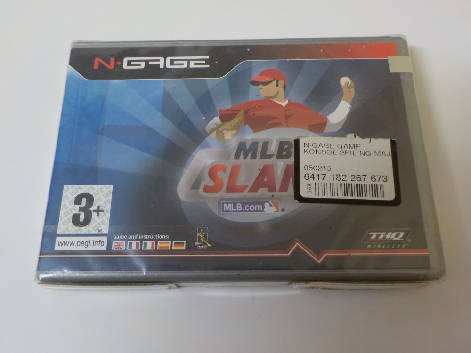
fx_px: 408
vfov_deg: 46.8
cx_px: 236
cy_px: 176
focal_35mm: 30
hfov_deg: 60.0
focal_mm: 4.1
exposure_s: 1/30
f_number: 3.3
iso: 250
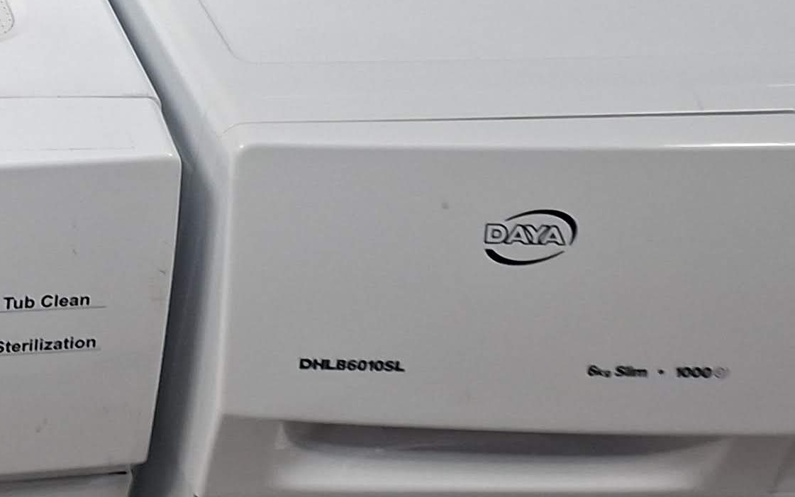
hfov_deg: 19.5
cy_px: -492
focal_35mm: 87
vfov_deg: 13.1
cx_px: -521
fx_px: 1885
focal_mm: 5.54
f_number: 1.8
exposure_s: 1/50
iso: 320
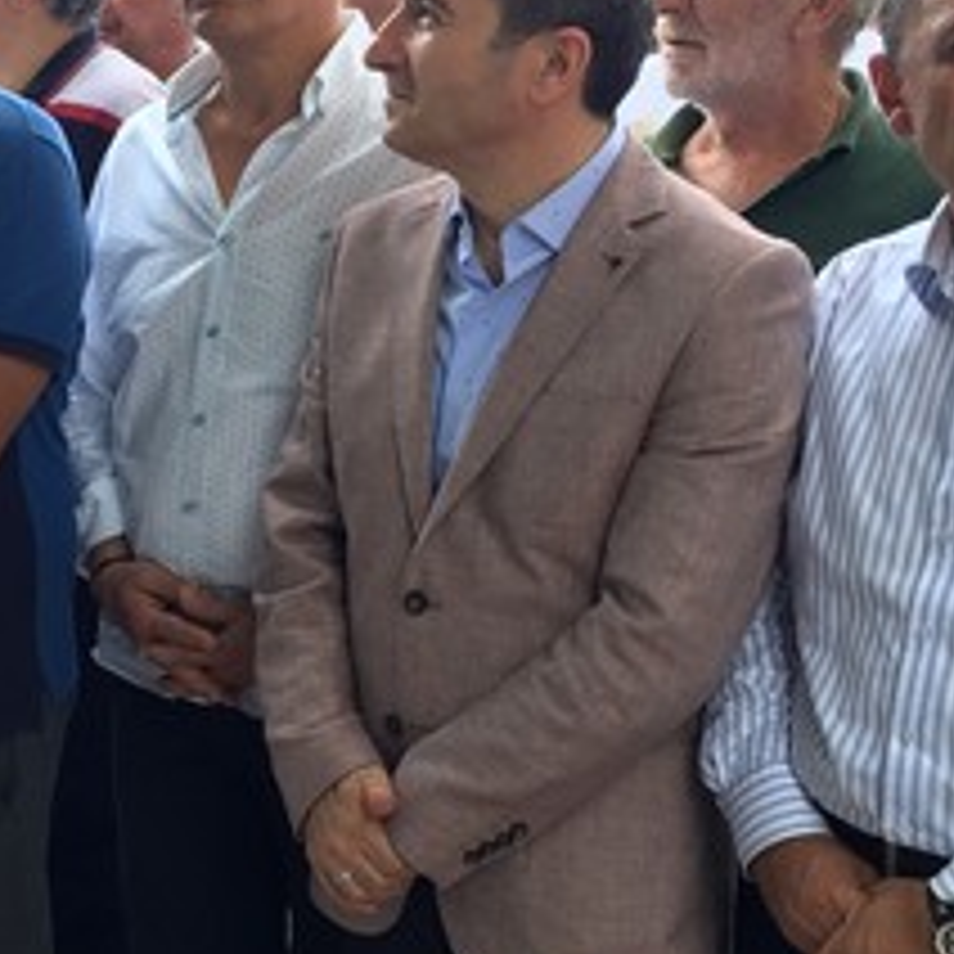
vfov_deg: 21.4
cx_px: -122
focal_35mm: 81
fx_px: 2526
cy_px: 562
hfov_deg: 20.3
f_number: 2.2
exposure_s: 1/104
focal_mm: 4.15
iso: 32
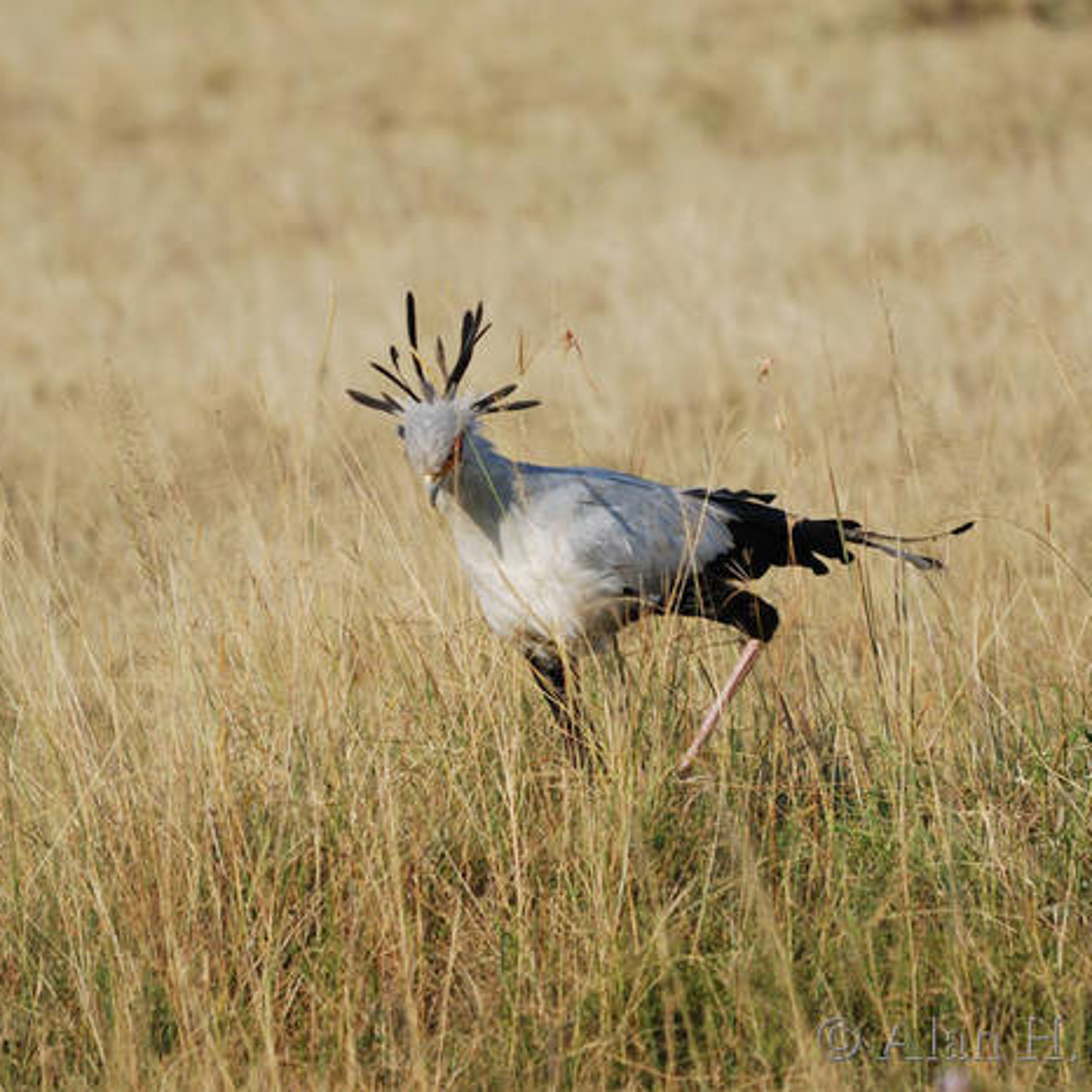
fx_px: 27374
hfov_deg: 2.3
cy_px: 546
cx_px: 544
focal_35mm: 767
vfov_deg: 2.3
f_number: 6.3
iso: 100
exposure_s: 1/400
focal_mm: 400
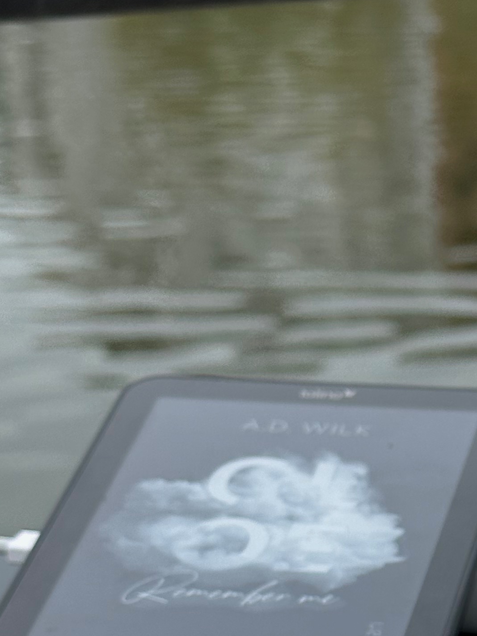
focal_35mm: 136
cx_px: 640
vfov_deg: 14.2
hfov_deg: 10.6
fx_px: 2499
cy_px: 671
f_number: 1.78
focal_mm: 6.86
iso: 64
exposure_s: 1/1783
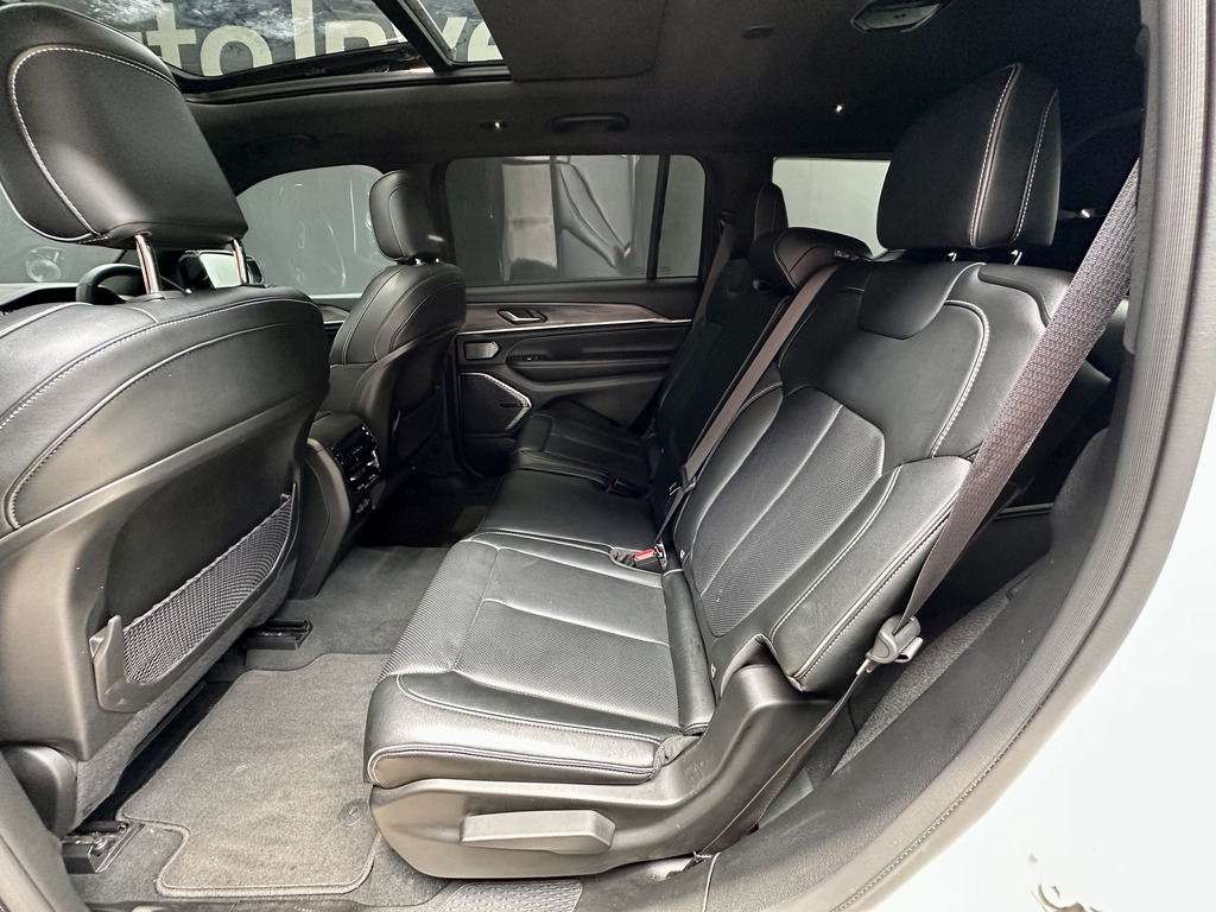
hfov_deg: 102.1
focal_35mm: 14
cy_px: 456
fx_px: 492
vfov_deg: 85.7
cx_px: 608
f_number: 2.2
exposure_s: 1/76
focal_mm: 2.22
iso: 320
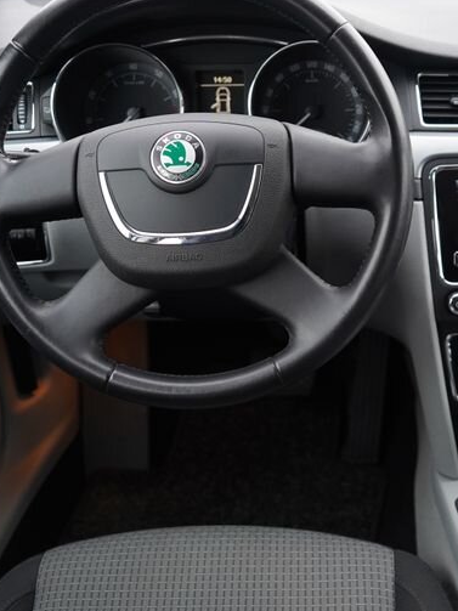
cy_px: 325
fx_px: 829
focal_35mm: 47
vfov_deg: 40.4
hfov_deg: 30.3
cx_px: 351
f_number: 2.8
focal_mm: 24
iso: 250
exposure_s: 1/30
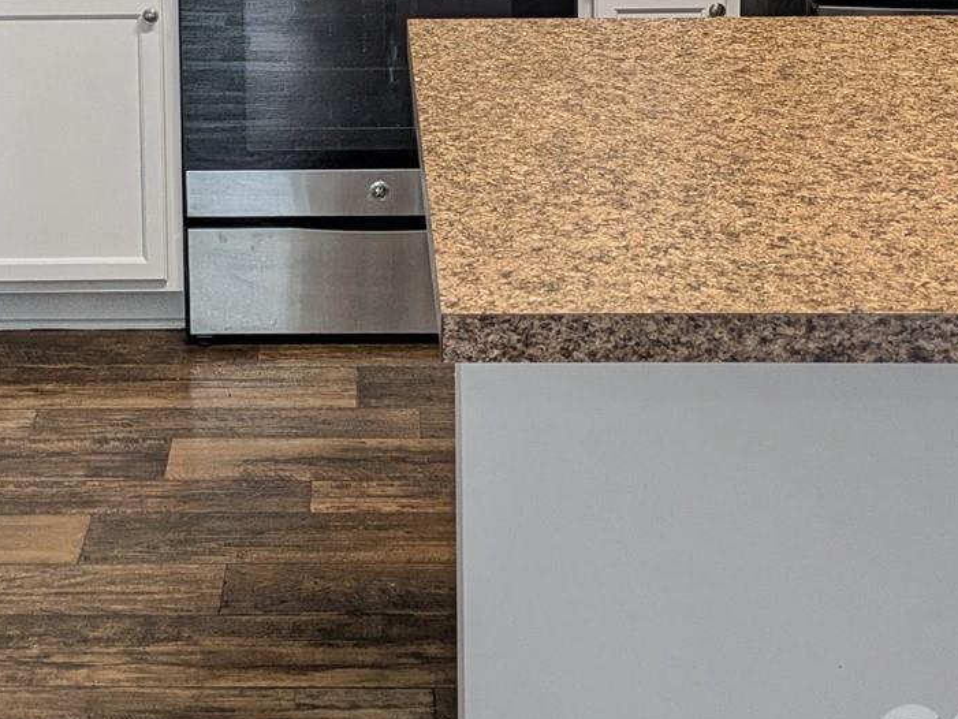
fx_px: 2021
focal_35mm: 73
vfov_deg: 18.8
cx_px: 298
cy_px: -205
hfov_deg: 26.5
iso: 238
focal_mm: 5.43
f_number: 1.89
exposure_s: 1/60
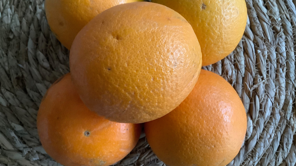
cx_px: 148
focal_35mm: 34
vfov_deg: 34.5
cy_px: 66
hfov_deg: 58.0
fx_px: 267
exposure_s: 1/40
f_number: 2.4
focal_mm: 3.3
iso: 400
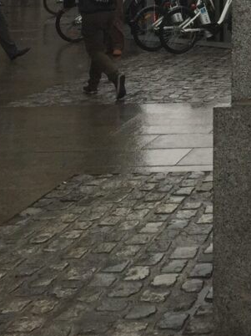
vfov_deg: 17.4
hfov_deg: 13.2
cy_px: -134
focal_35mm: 104
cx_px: 411
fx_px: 1007
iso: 32
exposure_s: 1/240
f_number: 2.2
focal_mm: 4.15
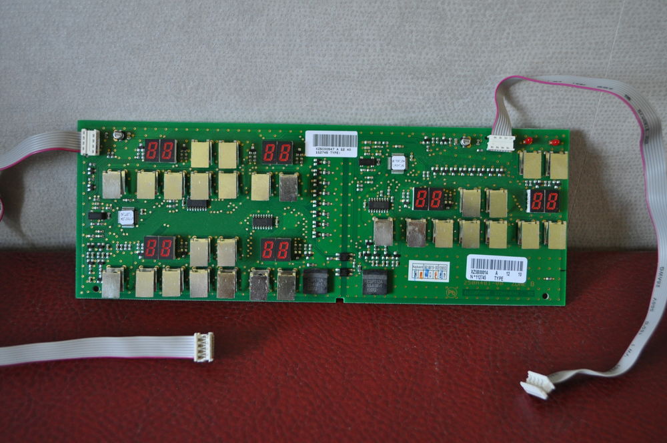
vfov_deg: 34.1
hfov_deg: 49.6
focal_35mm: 39
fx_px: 722
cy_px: 222
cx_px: 334
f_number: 4.2
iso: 800
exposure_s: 1/40
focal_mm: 26
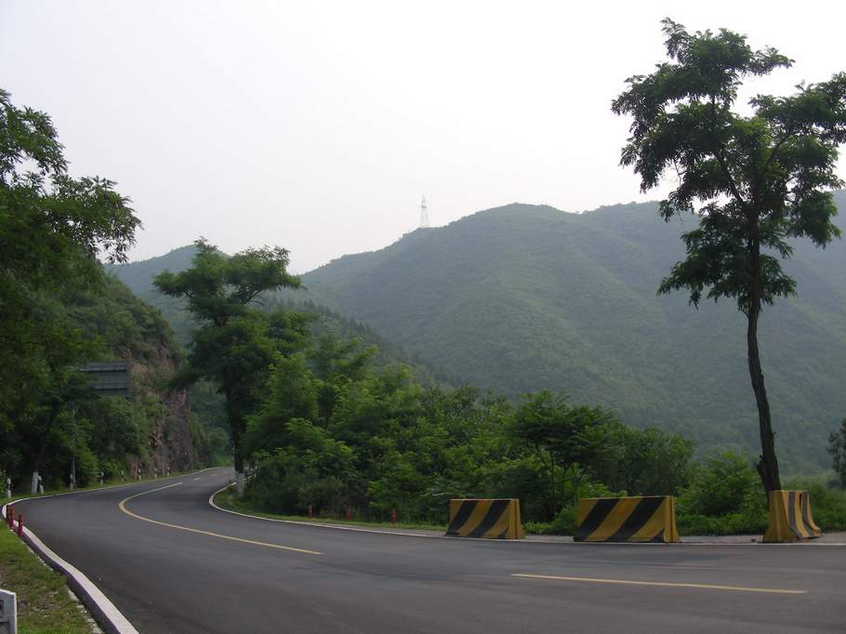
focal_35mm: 38
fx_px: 928
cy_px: 317
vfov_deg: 37.7
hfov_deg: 49.0
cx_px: 423
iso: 50
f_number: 4
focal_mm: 6.3
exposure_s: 1/442
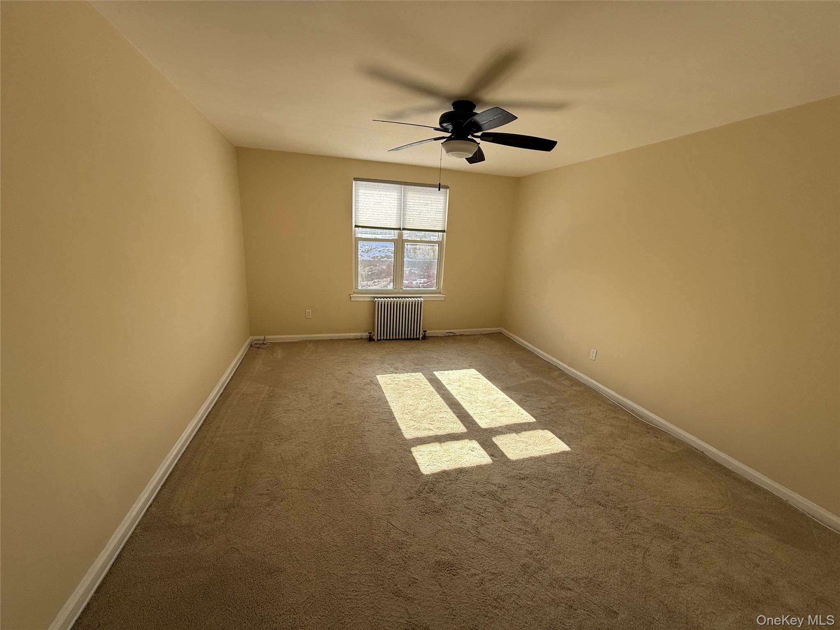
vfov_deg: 85.7
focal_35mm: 14
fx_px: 340
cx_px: 420
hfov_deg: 102.1
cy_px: 315
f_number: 2.2
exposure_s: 1/381
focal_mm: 2.22
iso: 50
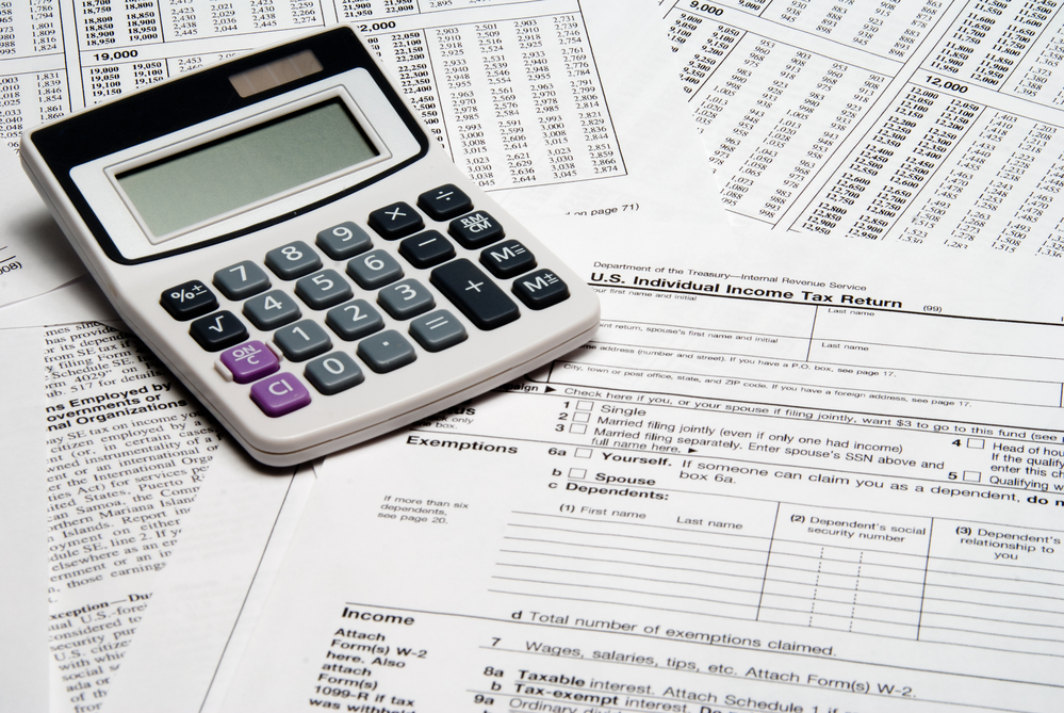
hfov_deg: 18.2
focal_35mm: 112
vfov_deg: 12.2
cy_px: 356
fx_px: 3329
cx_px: 532
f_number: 22
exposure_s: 1/50
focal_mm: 75
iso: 100
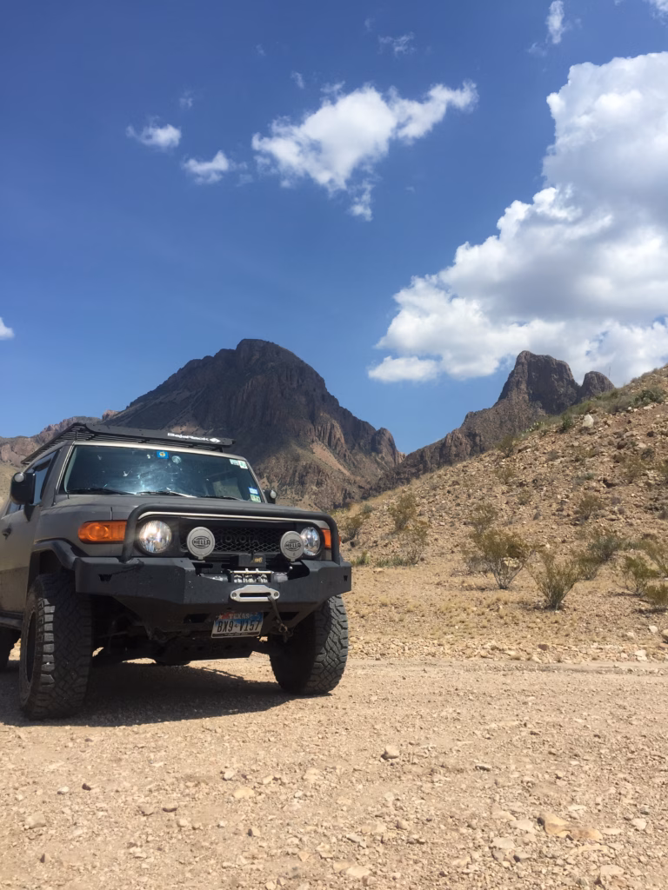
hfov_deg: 48.2
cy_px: 445
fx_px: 746
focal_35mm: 29
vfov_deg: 61.7
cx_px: 334
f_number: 2.2
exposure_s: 1/2825
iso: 32
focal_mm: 4.15
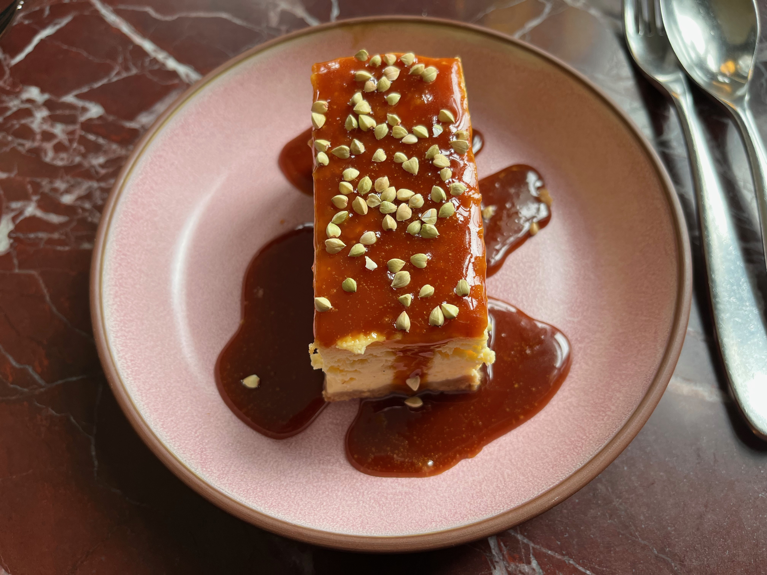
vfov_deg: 53.1
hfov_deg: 67.3
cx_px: 384
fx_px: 576
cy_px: 288
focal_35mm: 26
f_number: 1.6
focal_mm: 5.1
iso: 100
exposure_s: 1/121
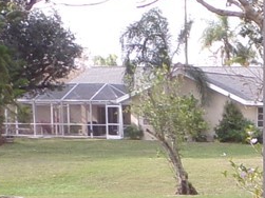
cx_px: 410
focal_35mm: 153
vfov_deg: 9.4
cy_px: 306
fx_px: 1171
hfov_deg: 12.2
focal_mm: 4.3
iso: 80
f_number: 4.3
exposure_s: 1/100
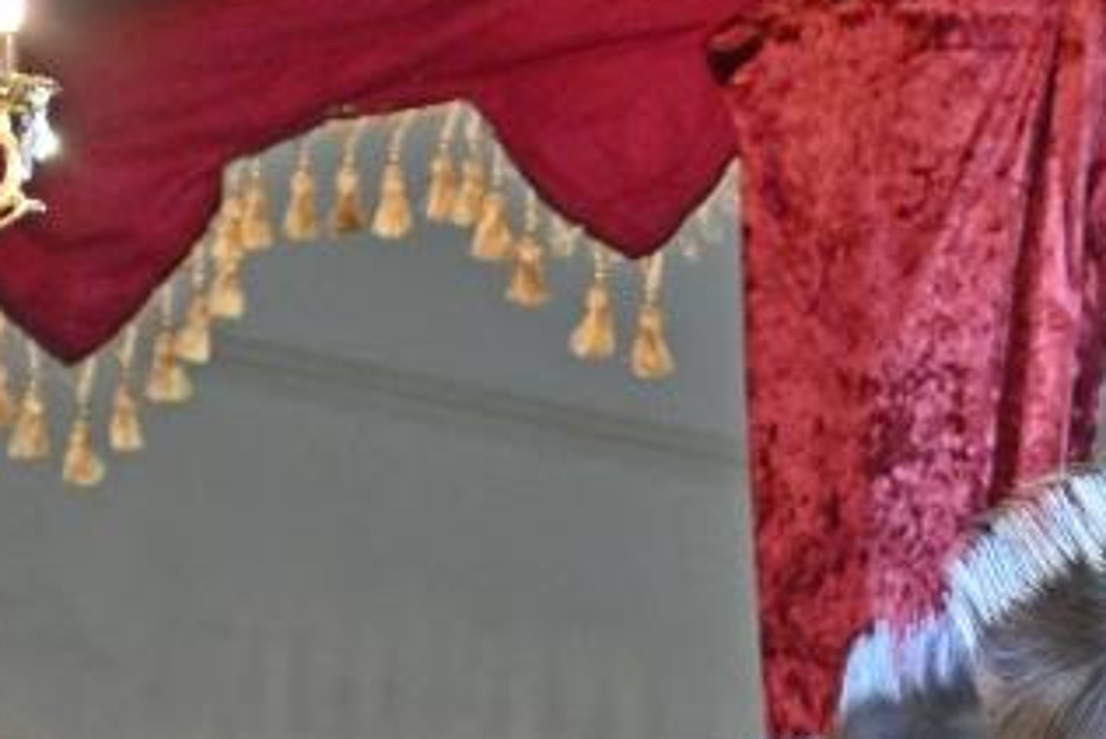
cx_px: 1519
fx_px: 17918
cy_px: 1114
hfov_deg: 3.5
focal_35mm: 583
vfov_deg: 2.4
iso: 800
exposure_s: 1/320
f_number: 4
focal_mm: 120
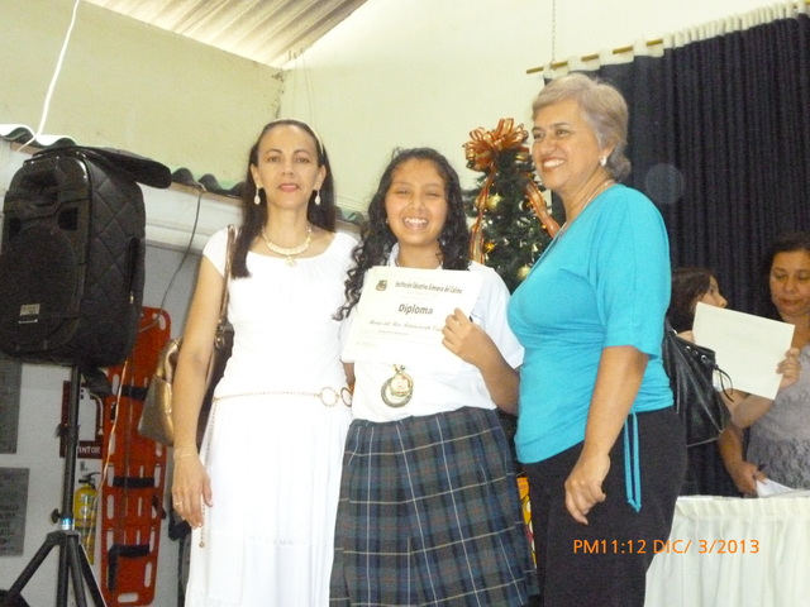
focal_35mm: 48
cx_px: 405
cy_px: 304
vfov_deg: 30.3
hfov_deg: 39.7
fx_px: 1123
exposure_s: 1/100
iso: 1600
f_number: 4
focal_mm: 8.6
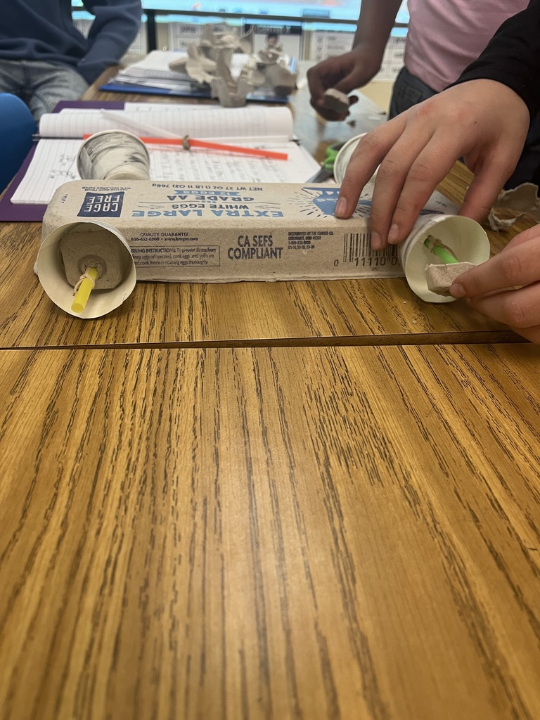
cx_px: 270
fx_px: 541
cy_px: 360
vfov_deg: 67.3
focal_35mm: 26
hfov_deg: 53.1
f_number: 1.6
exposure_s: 1/60
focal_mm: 5.1
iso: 100
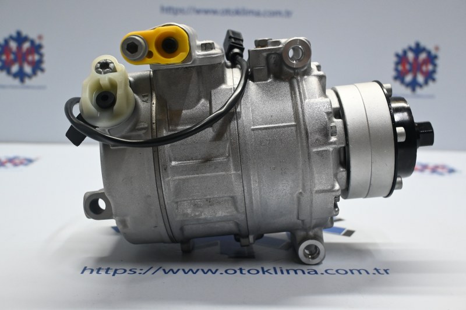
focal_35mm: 38
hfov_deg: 51.3
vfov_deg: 35.5
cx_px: 233
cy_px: 155
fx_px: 485
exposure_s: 1/125
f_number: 4.2
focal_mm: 25
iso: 1250
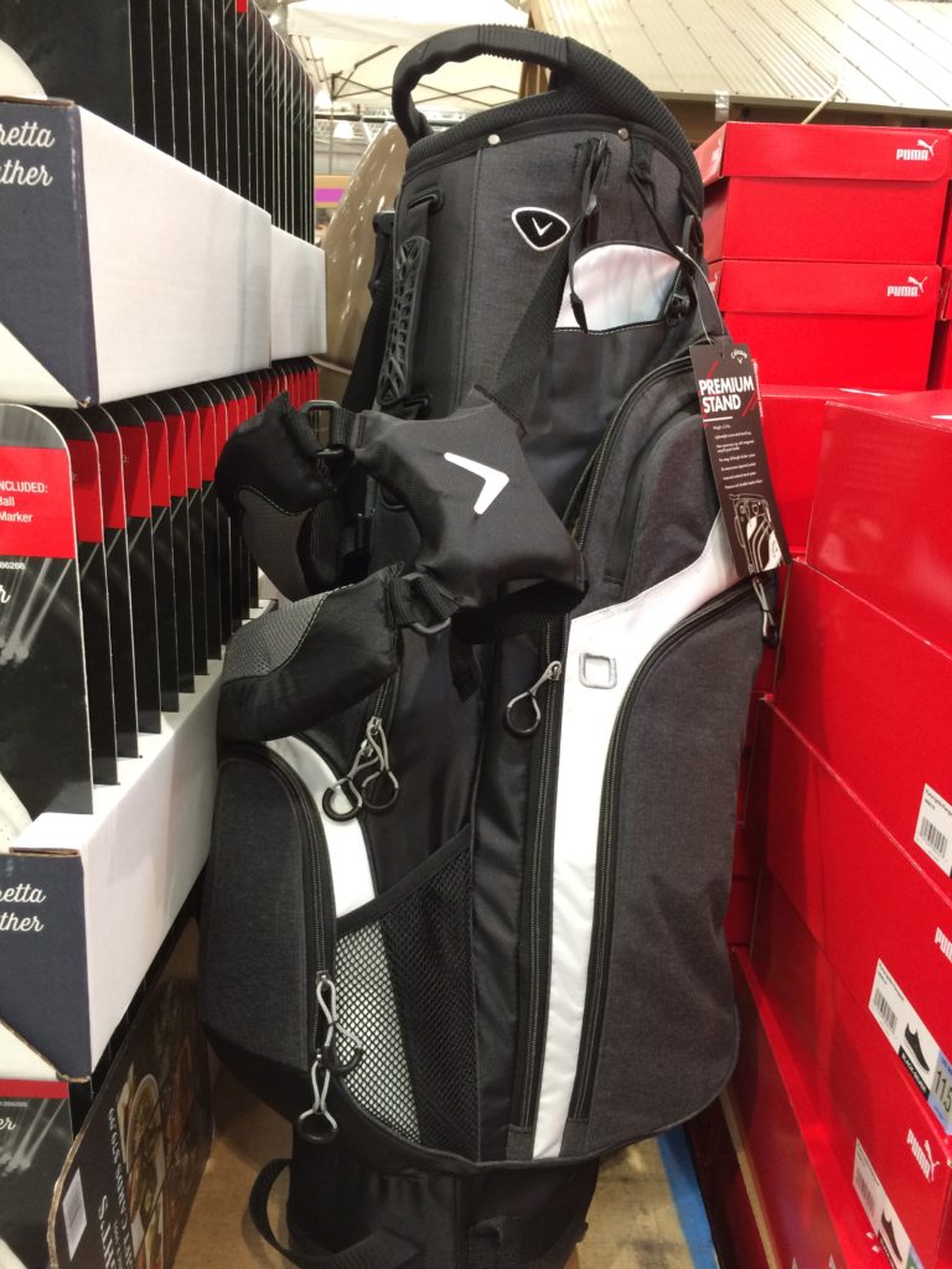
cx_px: 476
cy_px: 634
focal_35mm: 29
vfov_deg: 61.7
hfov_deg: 48.2
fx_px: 1063
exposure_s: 1/30
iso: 125
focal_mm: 4.15
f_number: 2.2
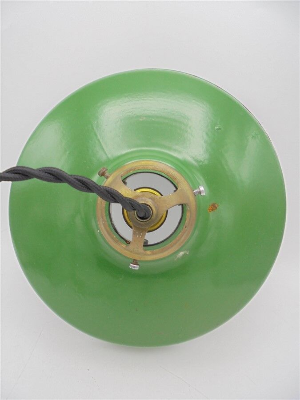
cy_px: 200
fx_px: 300
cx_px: 150
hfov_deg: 53.1
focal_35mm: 26
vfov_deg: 67.3
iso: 100
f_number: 3.5
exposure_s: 1/30
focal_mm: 4.6
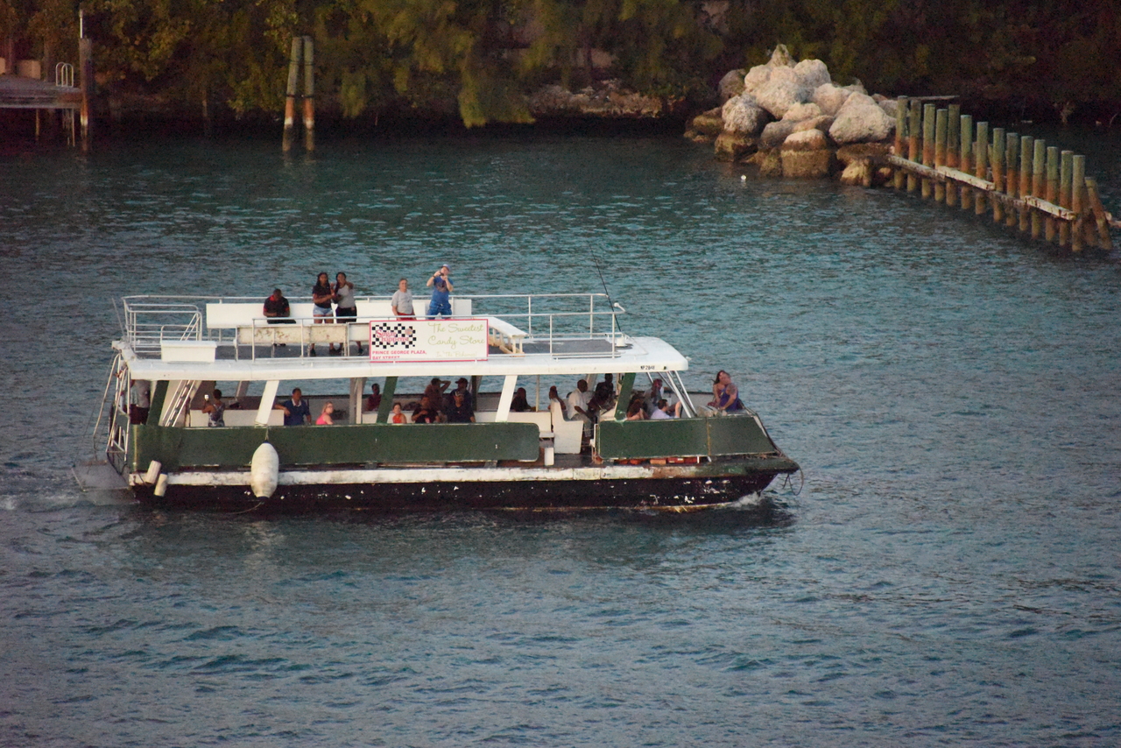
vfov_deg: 4.6
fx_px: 9343
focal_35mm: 300
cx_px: 560
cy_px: 374
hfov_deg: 6.9
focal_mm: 300
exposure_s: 1/640
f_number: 5.6
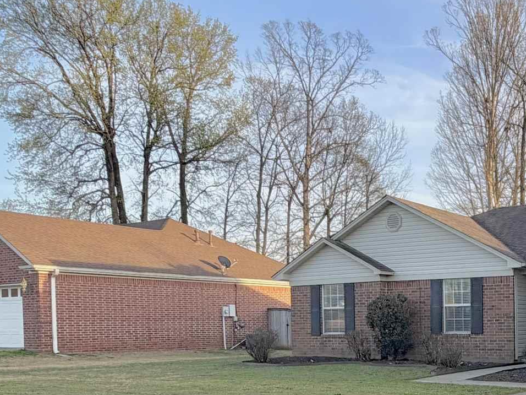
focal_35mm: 45
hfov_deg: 37.8
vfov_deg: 31.0
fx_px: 684
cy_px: 339
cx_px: 518
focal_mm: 2.22
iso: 50
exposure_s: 1/502
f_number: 2.2
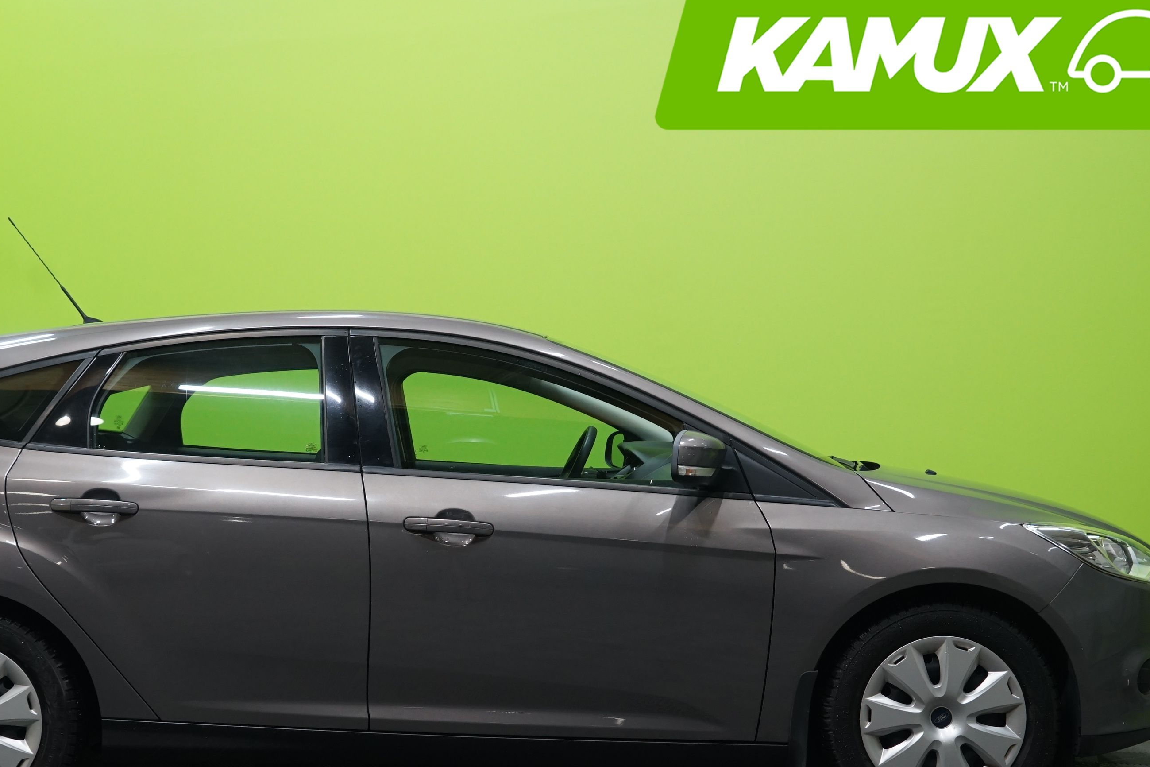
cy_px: 505
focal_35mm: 50
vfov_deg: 26.9
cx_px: 436
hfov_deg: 39.4
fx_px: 1597
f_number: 5
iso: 1000
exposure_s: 1/20
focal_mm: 33
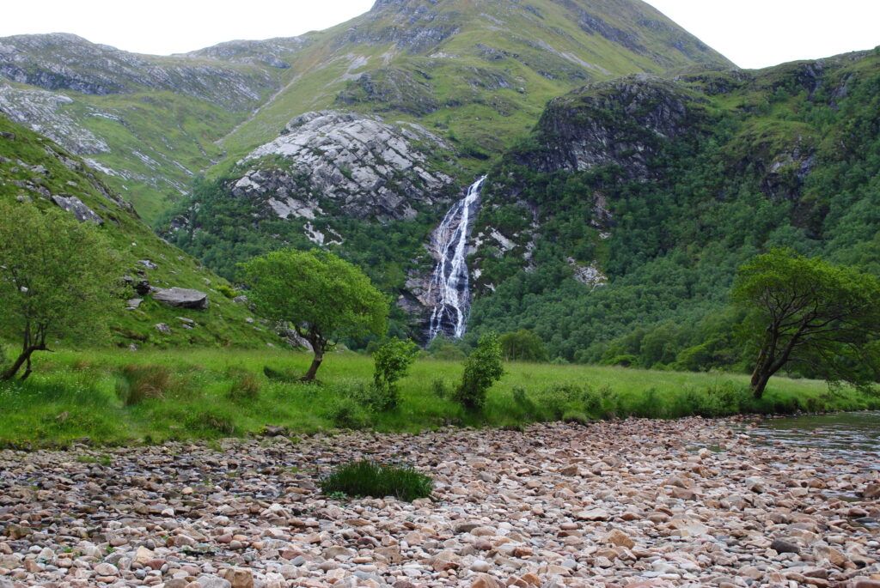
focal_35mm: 48
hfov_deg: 41.1
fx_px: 1174
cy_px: 294
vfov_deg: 28.1
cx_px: 440
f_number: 8
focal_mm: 32
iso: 200
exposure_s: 1/60
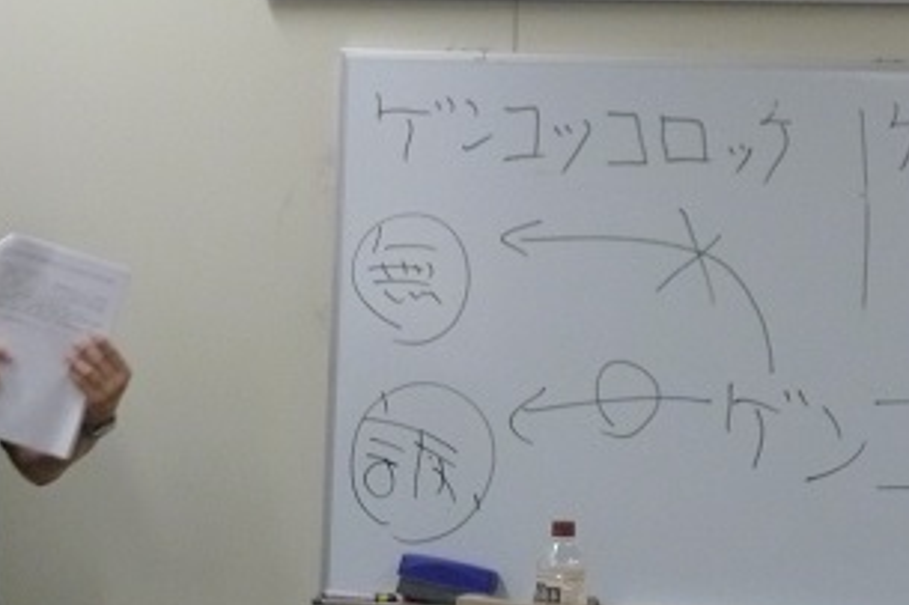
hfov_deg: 12.4
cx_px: 632
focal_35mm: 166
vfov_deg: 8.3
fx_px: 4189
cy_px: 215
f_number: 4.7
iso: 400
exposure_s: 1/50
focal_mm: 13.6
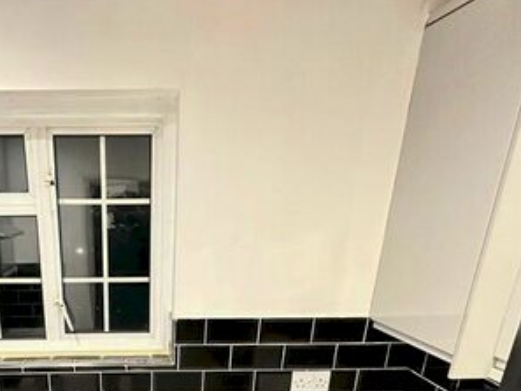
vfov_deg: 36.2
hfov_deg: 52.8
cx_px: 128
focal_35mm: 33
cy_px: 434
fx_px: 497
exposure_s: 1/50
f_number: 2.2
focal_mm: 2.22
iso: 320
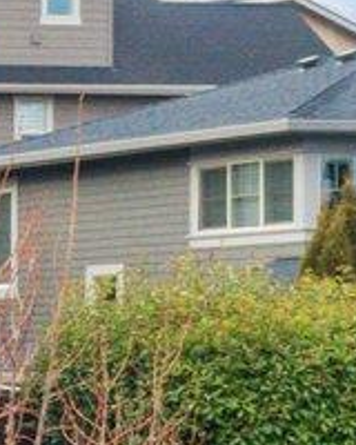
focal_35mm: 230
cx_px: -1168
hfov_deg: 5.6
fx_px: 3029
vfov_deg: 8.4
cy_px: 291
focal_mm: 8.8
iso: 500
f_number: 5.6
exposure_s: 1/200
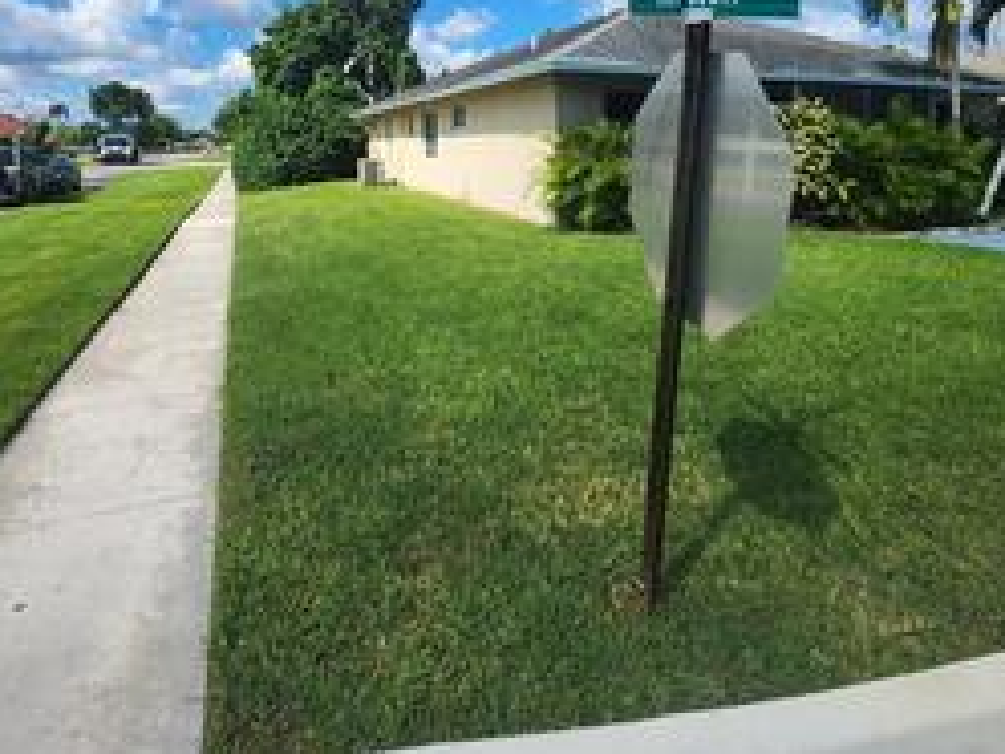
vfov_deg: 59.8
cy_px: 182
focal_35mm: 21
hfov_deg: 79.0
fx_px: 610
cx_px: 482
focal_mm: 2.2
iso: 50
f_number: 2.2
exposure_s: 1/2456
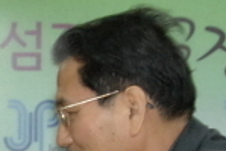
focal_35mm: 434
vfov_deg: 3.2
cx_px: -53
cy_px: 220
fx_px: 2730
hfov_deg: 4.7
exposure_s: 1/60
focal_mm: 48
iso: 800
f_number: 6.7
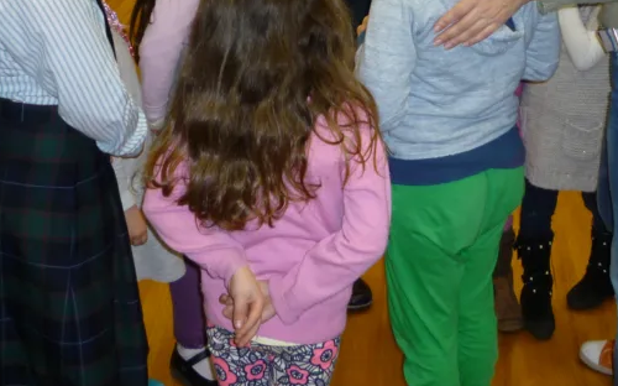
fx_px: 1061
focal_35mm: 63
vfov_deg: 20.1
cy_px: 17
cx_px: 365
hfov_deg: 32.4
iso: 125
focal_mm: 5.2
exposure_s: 1/30
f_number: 3.3
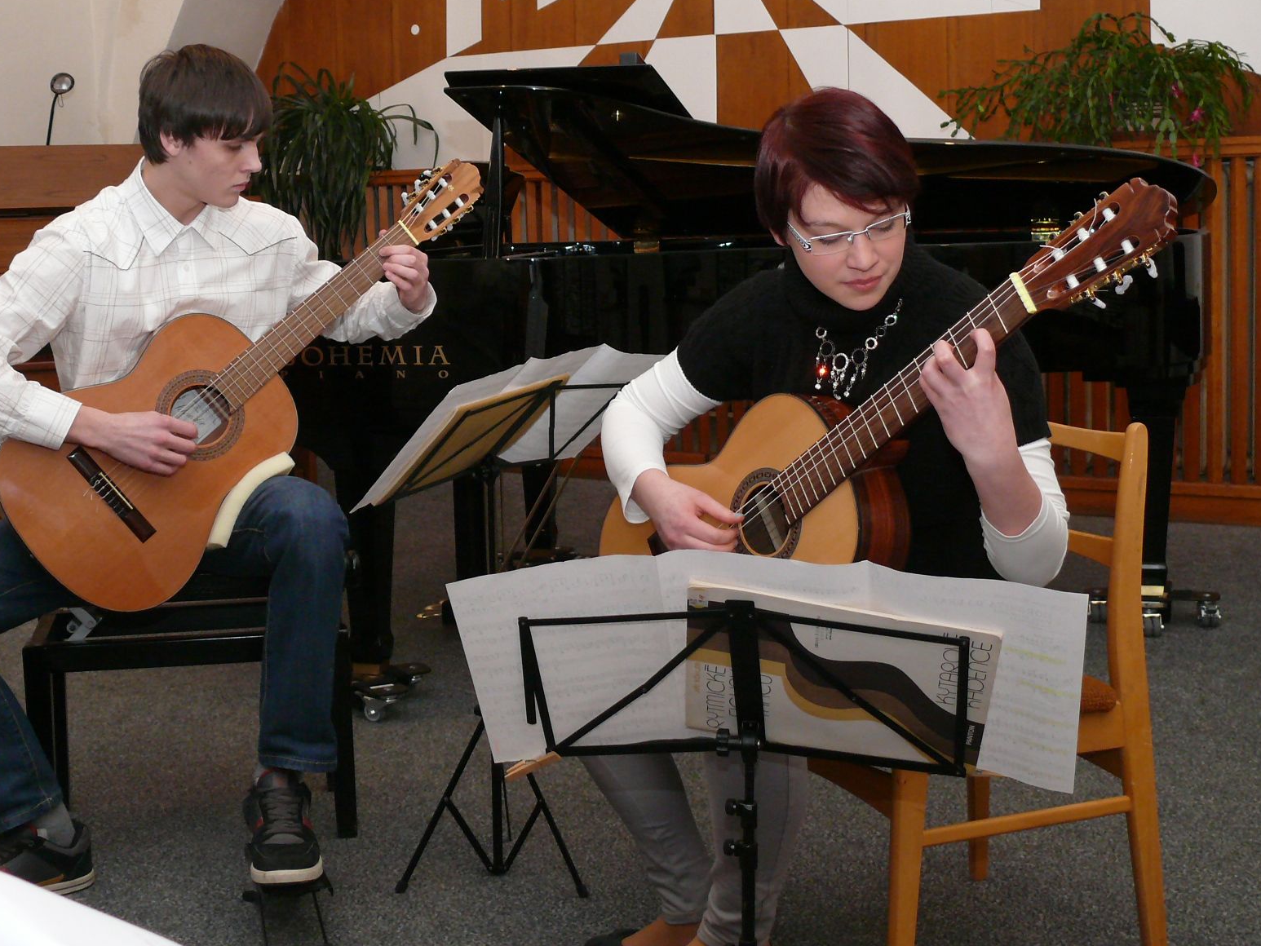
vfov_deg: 29.5
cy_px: 334
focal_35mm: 49
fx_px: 1785
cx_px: 565
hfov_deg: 38.9
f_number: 2.8
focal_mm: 7.7
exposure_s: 1/50
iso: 200
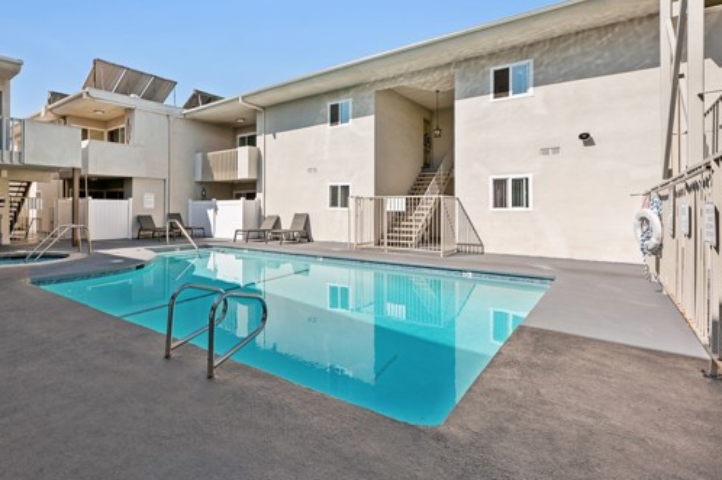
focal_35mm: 18
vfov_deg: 67.2
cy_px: 228
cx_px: 274
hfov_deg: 88.4
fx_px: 361
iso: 100
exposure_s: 1/200
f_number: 9
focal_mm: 14
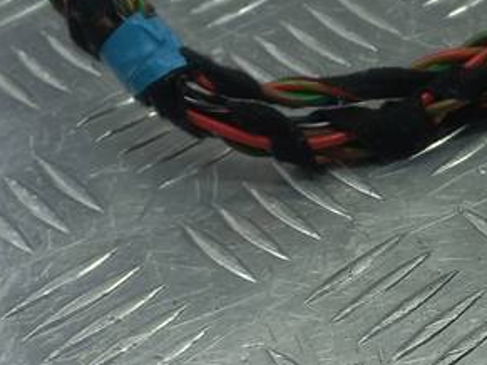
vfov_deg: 16.8
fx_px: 1238
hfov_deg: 20.4
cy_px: 189
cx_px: 626
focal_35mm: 88
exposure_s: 1/50
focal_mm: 4.6
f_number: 1.8
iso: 40
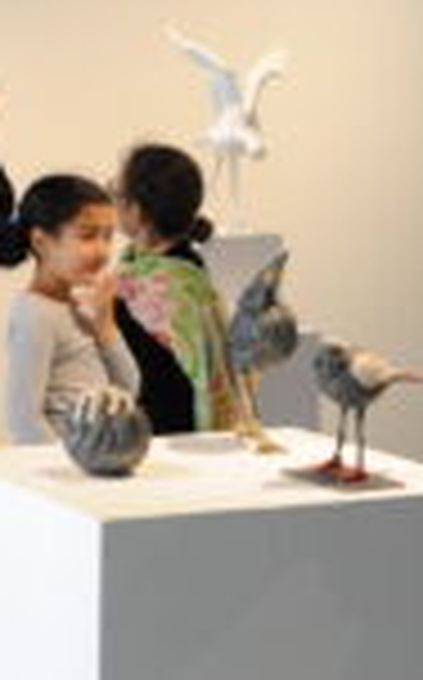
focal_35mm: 142
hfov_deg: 9.2
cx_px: 315
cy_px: 342
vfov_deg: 14.7
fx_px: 2627
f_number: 5
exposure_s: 1/100
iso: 1600
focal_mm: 35
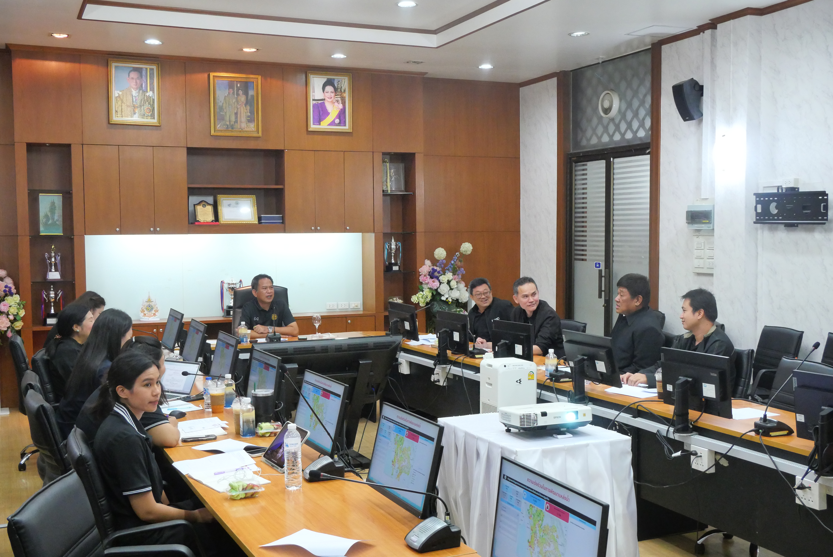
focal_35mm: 37
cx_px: 416
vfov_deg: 36.0
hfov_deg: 51.9
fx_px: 857
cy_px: 278
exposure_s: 1/40
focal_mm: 18
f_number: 7.1
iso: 3200
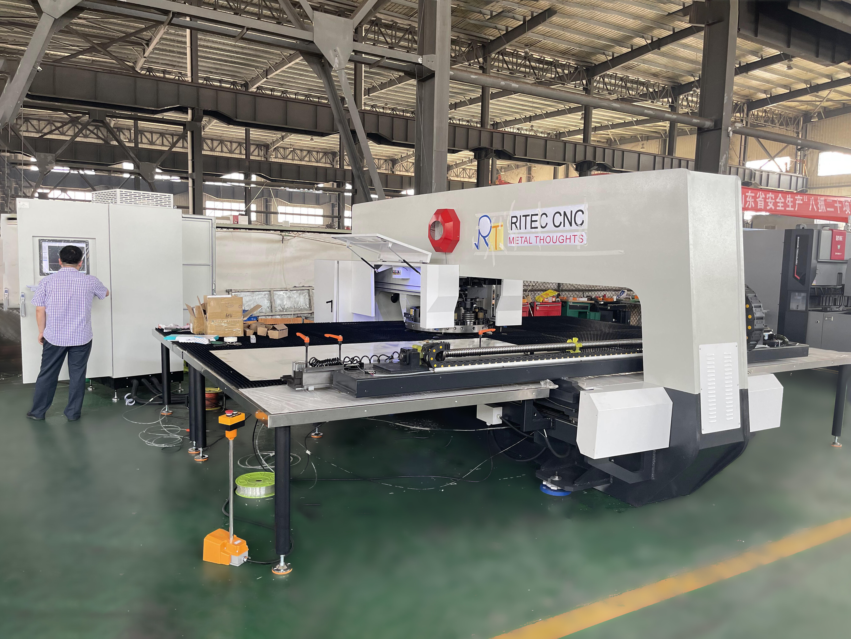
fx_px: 615
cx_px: 426
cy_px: 320
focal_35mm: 25
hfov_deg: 69.4
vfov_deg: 54.9
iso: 125
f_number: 1.6
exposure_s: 1/101
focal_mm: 5.1
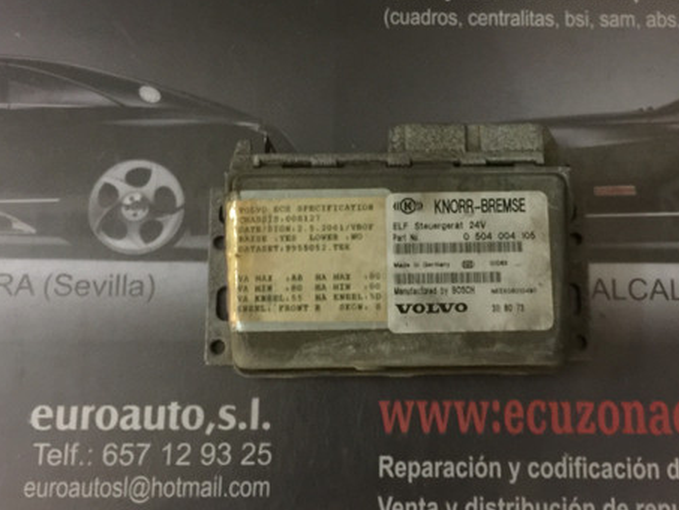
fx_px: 804
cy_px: 234
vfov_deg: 35.1
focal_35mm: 41
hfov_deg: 45.5
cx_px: 414
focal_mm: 4.15
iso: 160
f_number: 2.2
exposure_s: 1/4
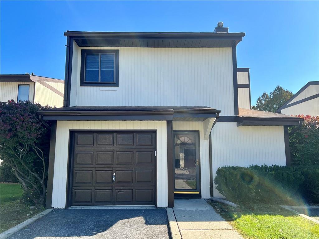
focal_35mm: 26
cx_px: 160
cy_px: 120
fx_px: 240
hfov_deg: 67.3
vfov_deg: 53.1
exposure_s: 1/2083
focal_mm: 5.7
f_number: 1.5
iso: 50
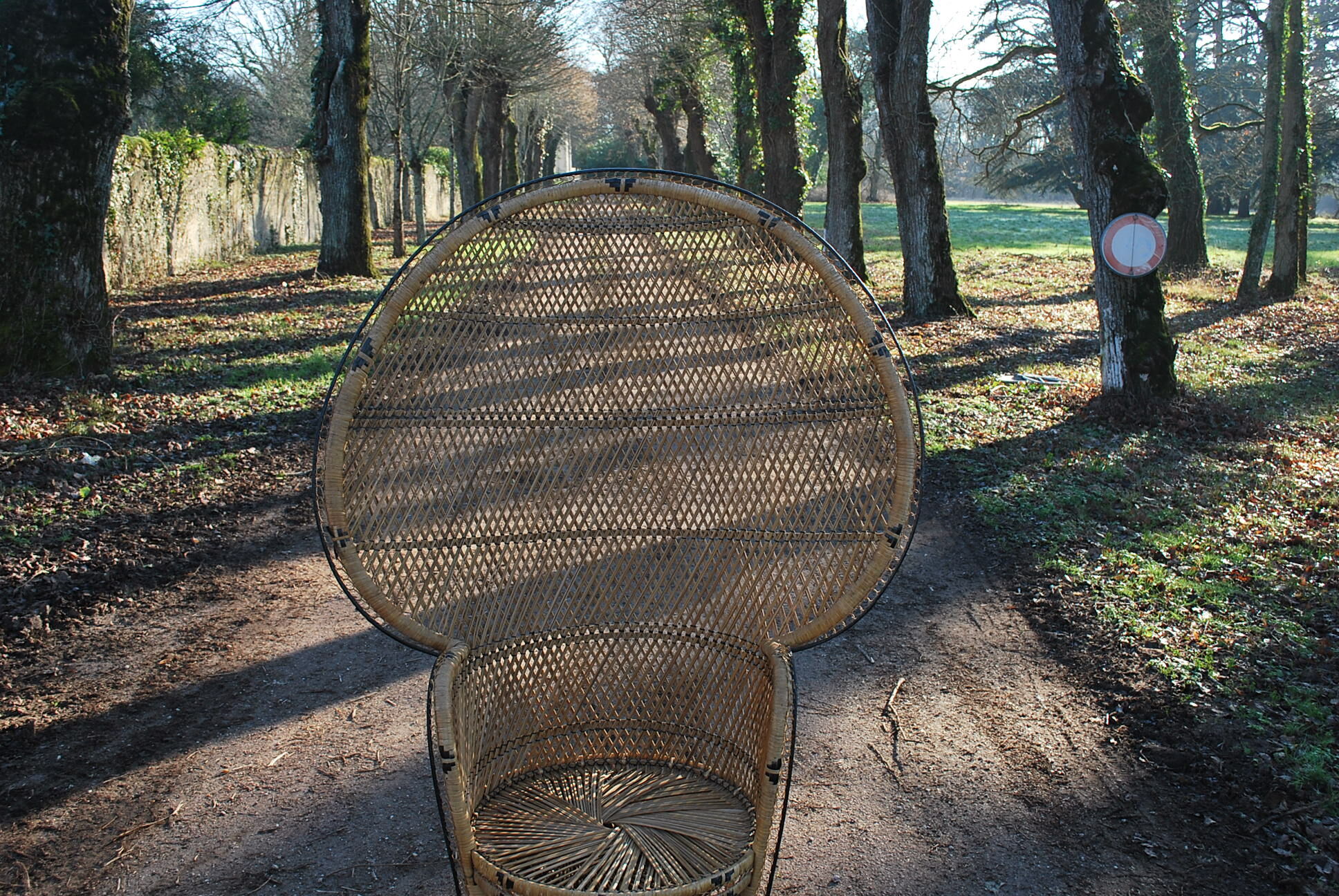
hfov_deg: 57.2
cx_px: 670
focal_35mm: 33
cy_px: 448
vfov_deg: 40.1
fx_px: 1229
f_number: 5.6
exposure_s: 1/125
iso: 180
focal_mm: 22
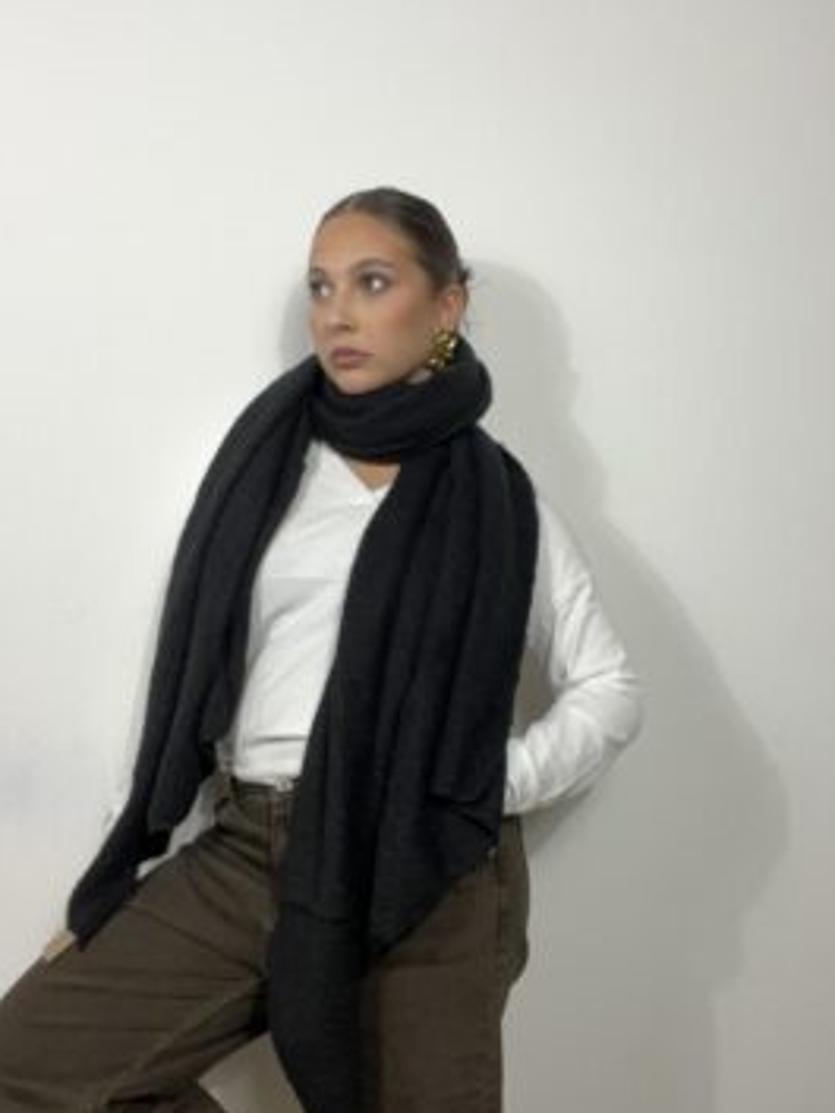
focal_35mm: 34
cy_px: 574
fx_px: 1093
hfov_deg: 41.8
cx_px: 419
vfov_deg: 53.9
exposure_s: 1/50
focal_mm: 2.71
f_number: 2.2
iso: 64
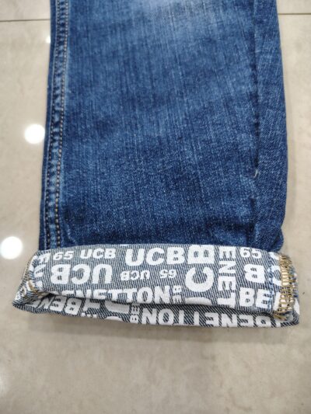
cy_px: 207
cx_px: 156
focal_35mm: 24
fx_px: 287
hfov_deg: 56.8
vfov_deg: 71.6
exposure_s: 1/100
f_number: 1.8
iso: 567
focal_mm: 5.56
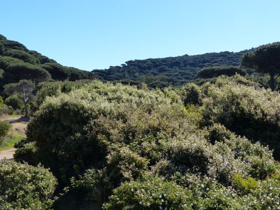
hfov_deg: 42.1
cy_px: 105
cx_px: 140
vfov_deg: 32.2
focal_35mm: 45
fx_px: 364
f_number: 4
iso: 160
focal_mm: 8.1
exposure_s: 1/800
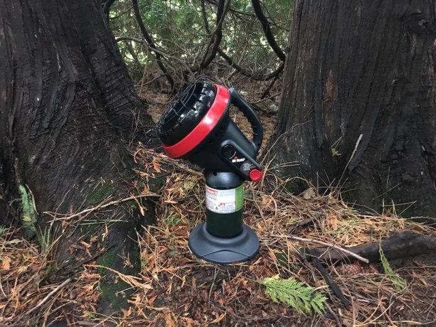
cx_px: 218
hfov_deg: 61.7
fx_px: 365
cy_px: 164
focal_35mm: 29
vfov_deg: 48.2
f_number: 2.2
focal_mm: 4.15
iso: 500
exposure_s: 1/15
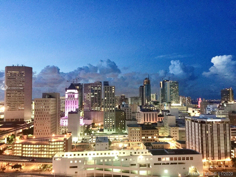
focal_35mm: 29
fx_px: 198
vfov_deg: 48.2
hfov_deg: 61.7
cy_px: 88
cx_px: 118
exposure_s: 1/4
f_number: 2.2
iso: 125
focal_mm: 4.15
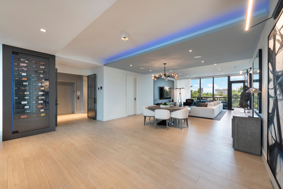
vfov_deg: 81.3
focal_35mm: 14
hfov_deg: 104.2
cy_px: 94
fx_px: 110
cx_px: 142
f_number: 10
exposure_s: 1/200
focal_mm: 14
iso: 500
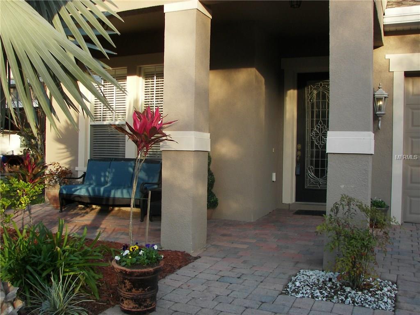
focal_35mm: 36
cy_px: 158
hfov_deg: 51.4
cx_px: 210
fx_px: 437
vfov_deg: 39.7
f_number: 2.8
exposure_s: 1/125
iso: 50
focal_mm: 6
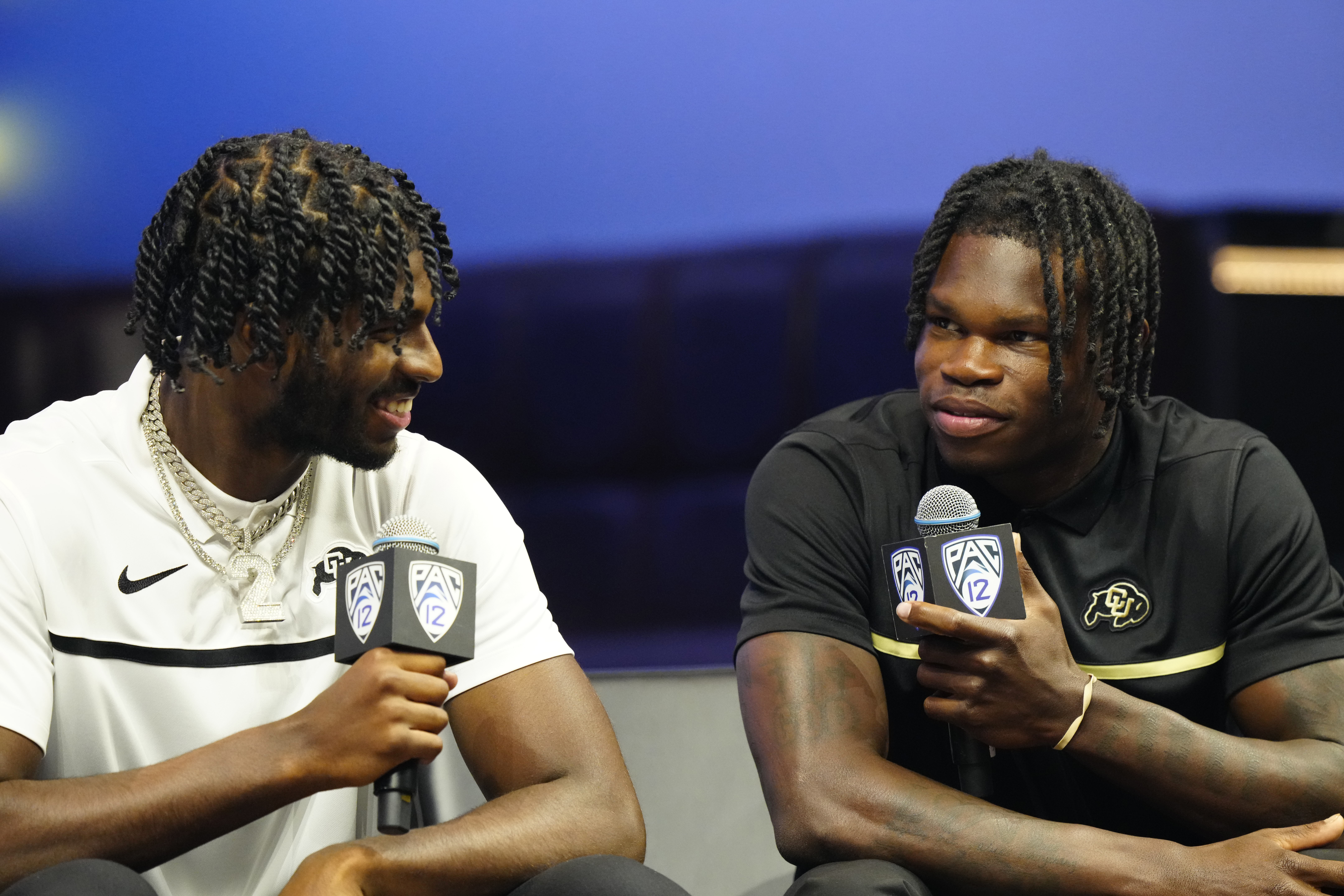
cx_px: 672
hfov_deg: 5.2
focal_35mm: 400
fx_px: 14932
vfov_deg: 3.4
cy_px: 448
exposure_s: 1/320
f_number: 4.5
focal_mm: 400
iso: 6400
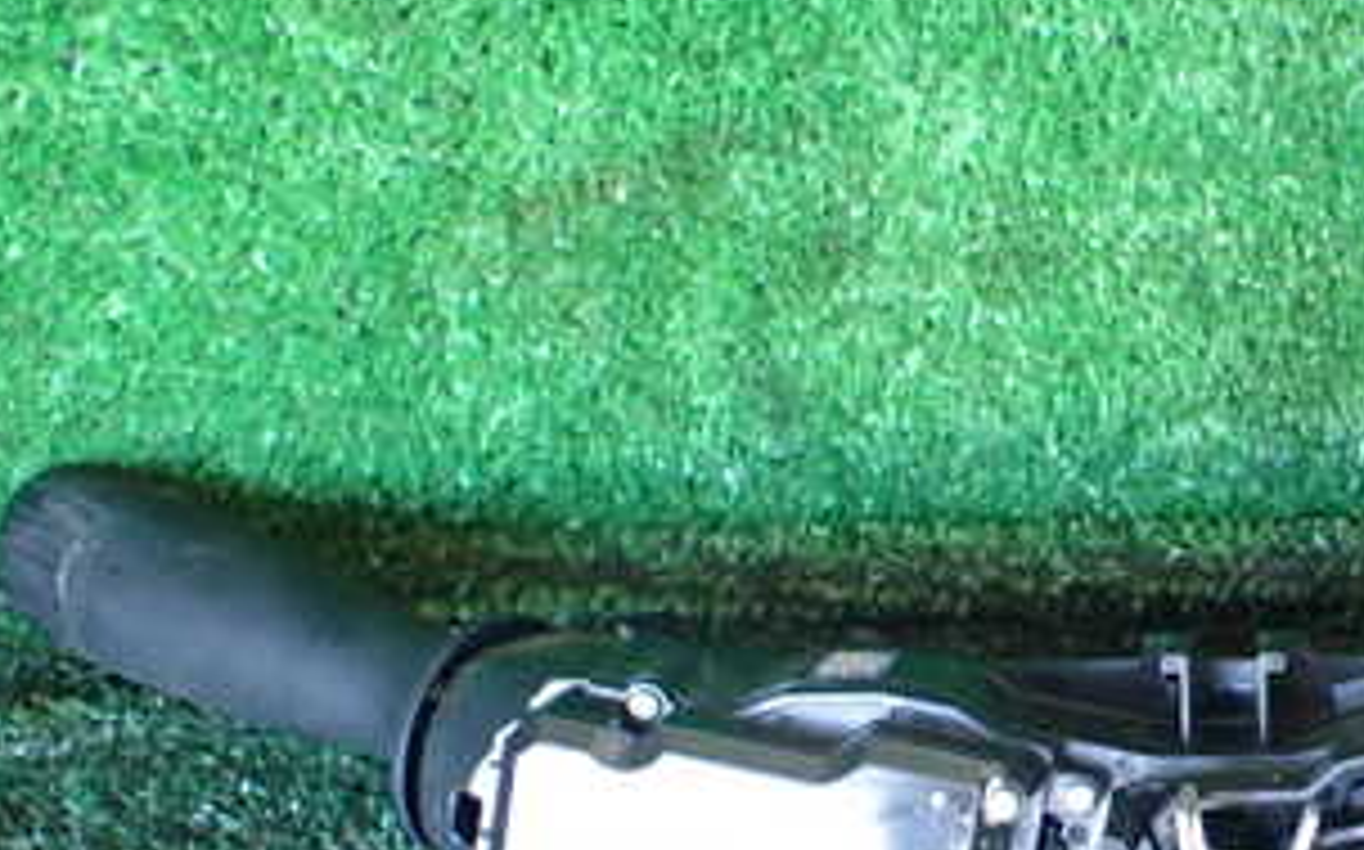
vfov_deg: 20.4
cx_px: 1256
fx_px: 2341
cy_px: 688
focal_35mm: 63
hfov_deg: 30.9
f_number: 2.3
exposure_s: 1/50
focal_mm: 5.4
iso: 800
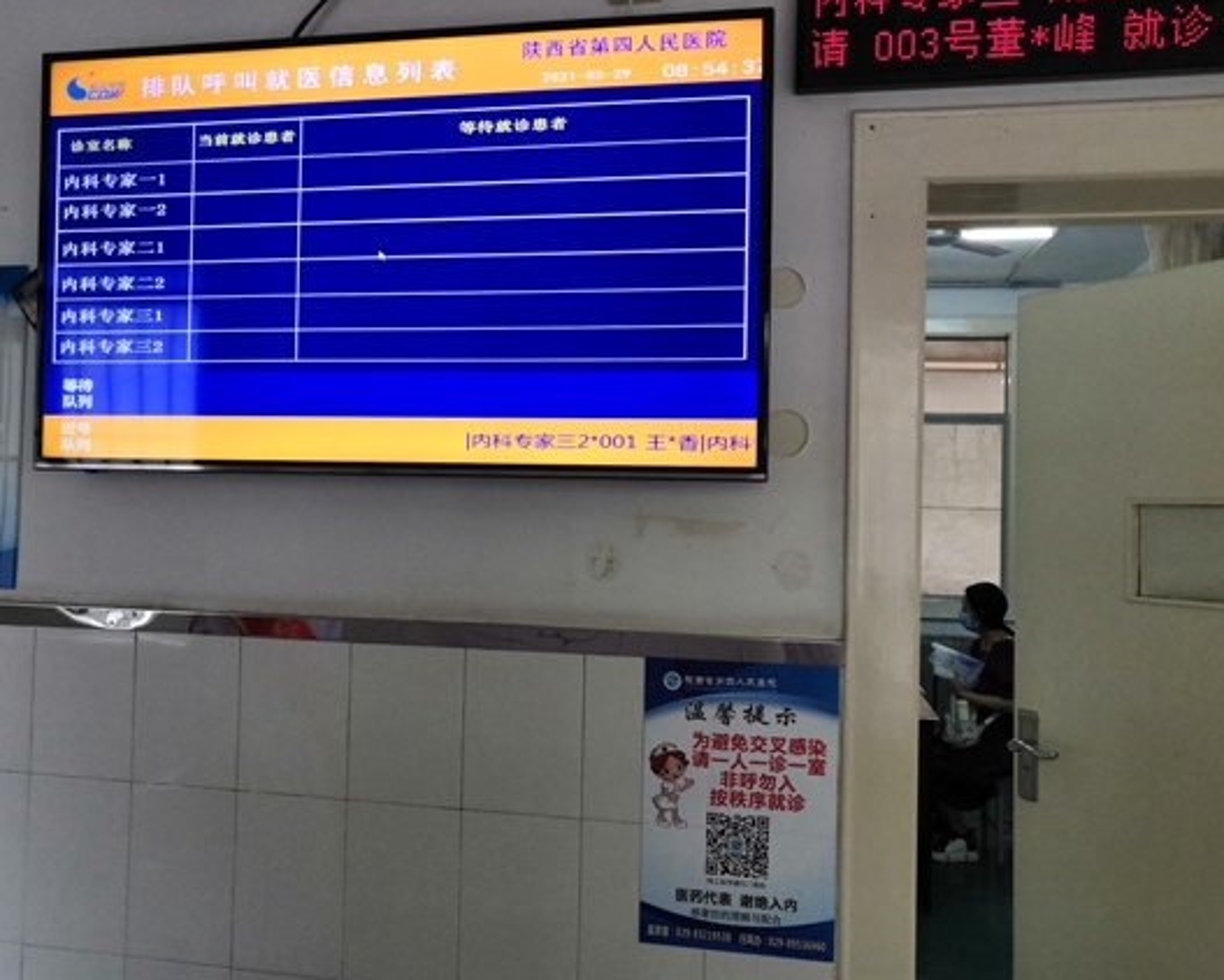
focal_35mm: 32
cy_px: 460
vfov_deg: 45.8
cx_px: 557
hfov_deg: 55.6
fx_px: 1160
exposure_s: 1/100
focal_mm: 3.95
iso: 320
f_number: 1.8
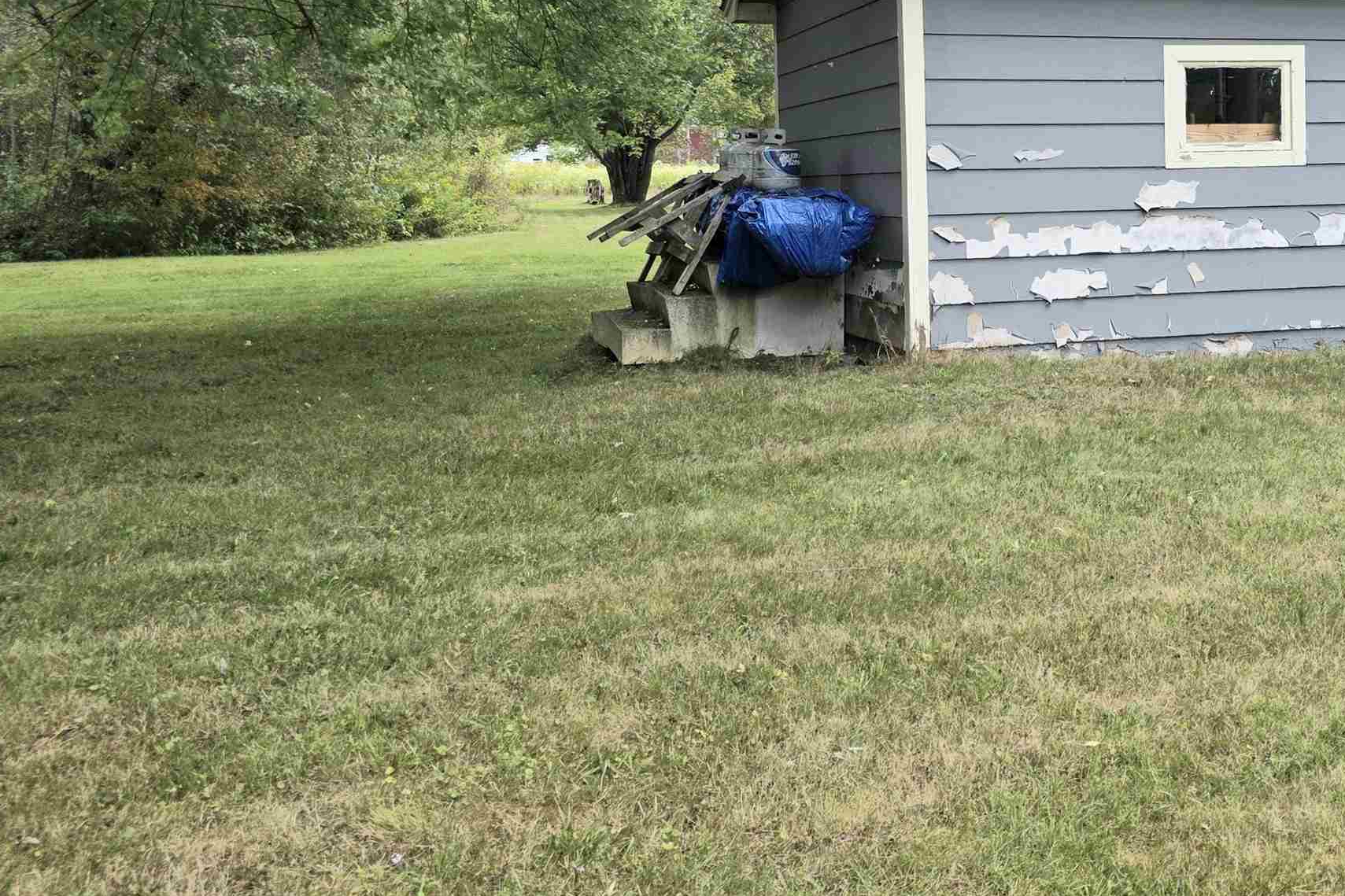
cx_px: 1114
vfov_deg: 30.7
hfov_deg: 42.9
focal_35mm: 43
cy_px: 237
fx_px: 1606
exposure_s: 1/1429
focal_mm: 6.3
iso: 80
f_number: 1.7
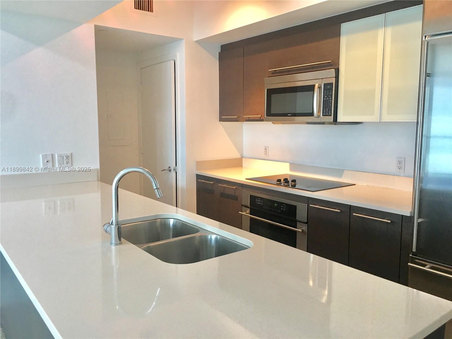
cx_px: 226
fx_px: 379
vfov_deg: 48.2
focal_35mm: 29
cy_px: 170
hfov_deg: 61.7
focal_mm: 4.15
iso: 50
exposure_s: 1/15
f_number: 2.2
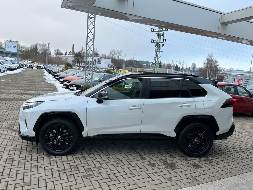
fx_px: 190
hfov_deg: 67.3
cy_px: 95
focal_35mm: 26
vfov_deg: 53.1
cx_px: 126
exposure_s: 1/432
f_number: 1.6
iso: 50
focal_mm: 5.1
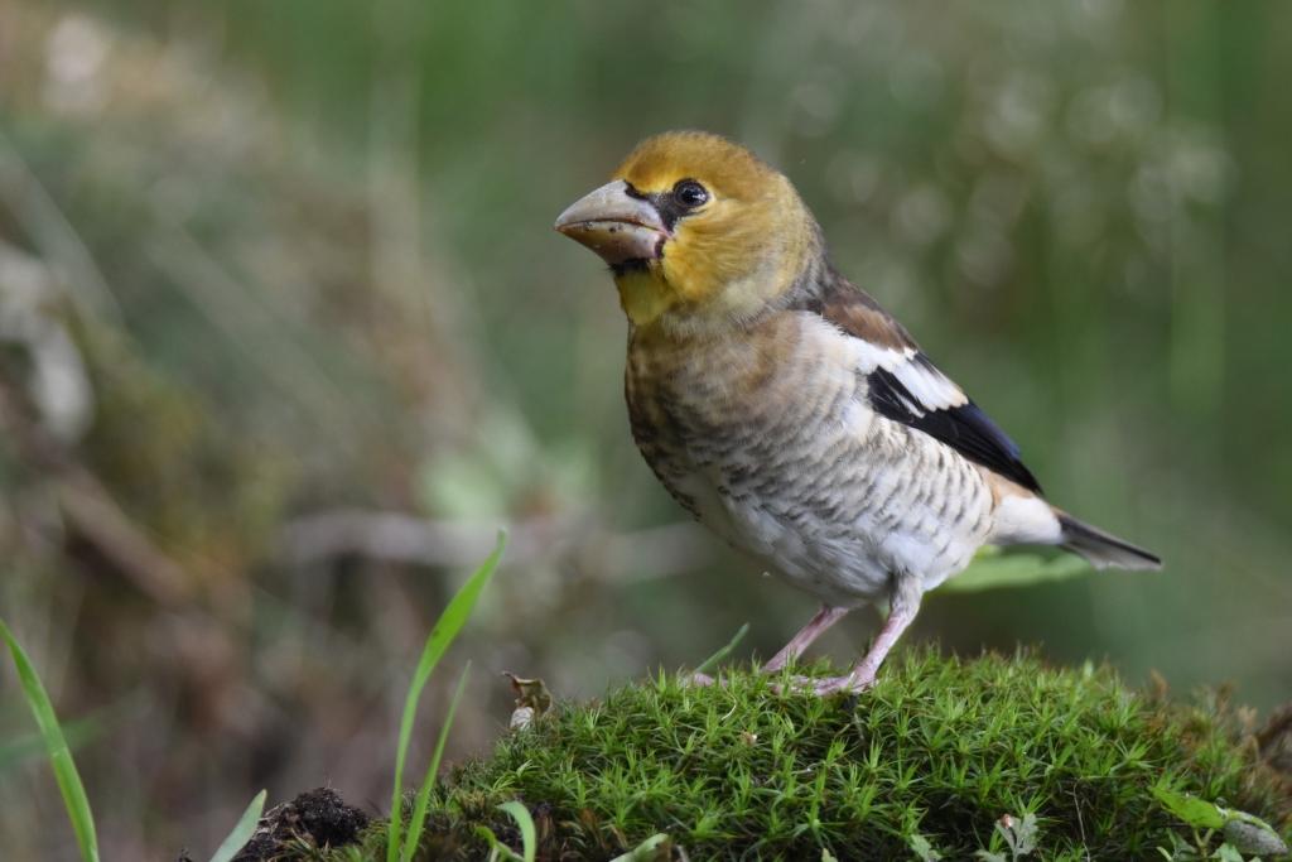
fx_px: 25842
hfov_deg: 2.9
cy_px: 431
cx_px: 646
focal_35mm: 720
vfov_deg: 1.9
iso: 800
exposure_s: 1/80
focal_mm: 480
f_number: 7.1
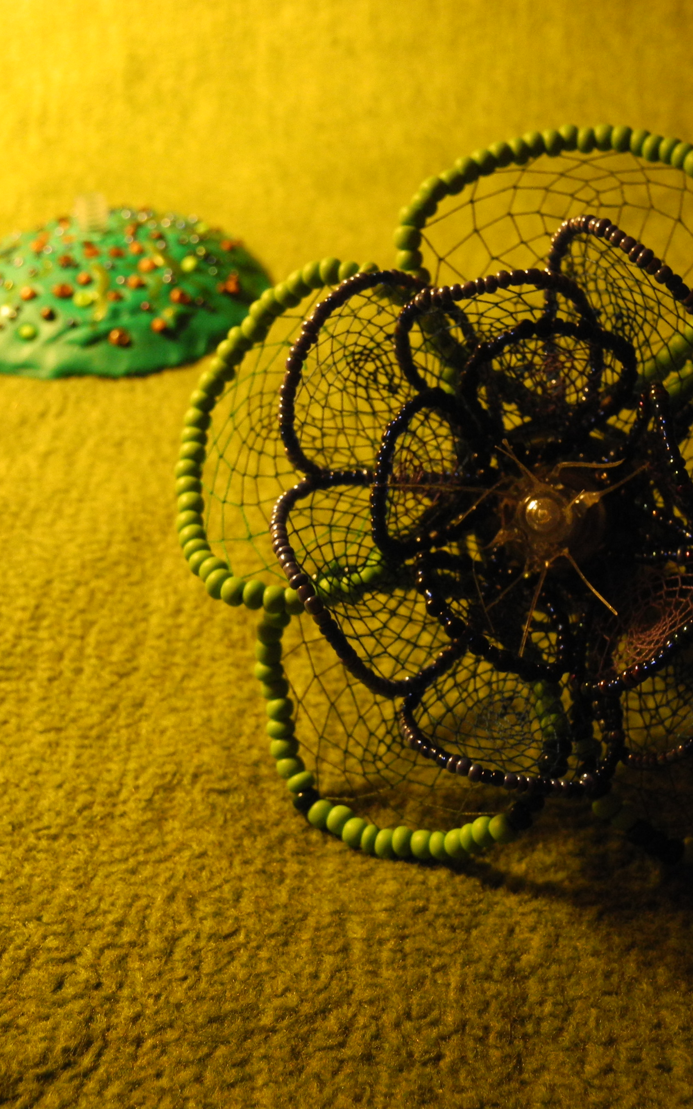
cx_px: 430
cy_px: 555
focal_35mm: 50
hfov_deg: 25.8
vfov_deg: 40.3
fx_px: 1511
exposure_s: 1/11.7
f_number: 3.2
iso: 400
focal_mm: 7.4
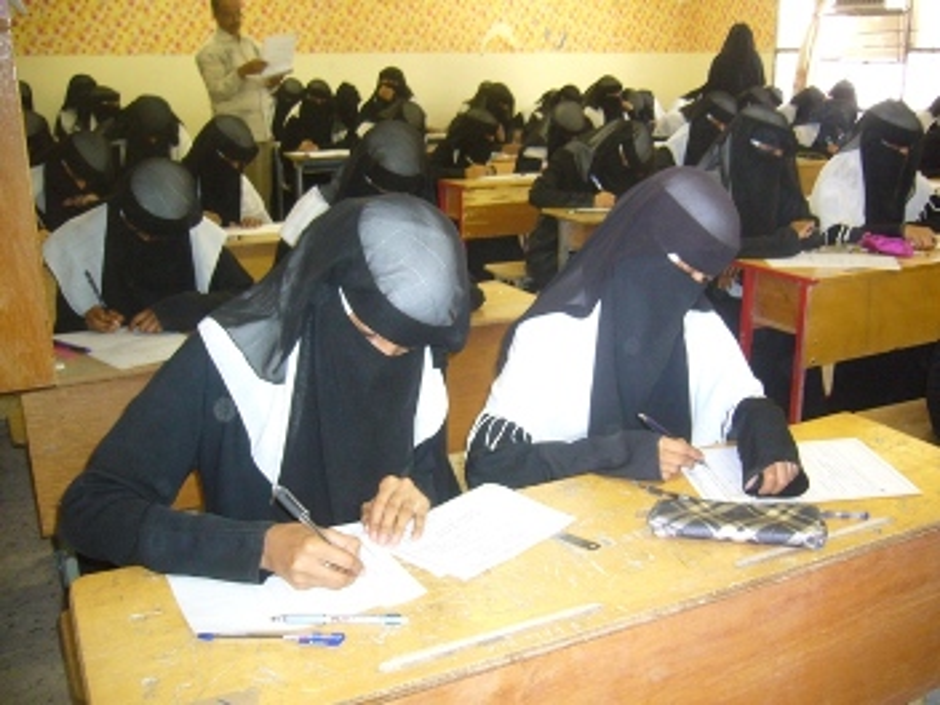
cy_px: 352
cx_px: 470
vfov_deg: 40.7
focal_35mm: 35
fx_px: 950
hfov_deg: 52.6
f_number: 2.8
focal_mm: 5.8
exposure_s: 1/30
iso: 200
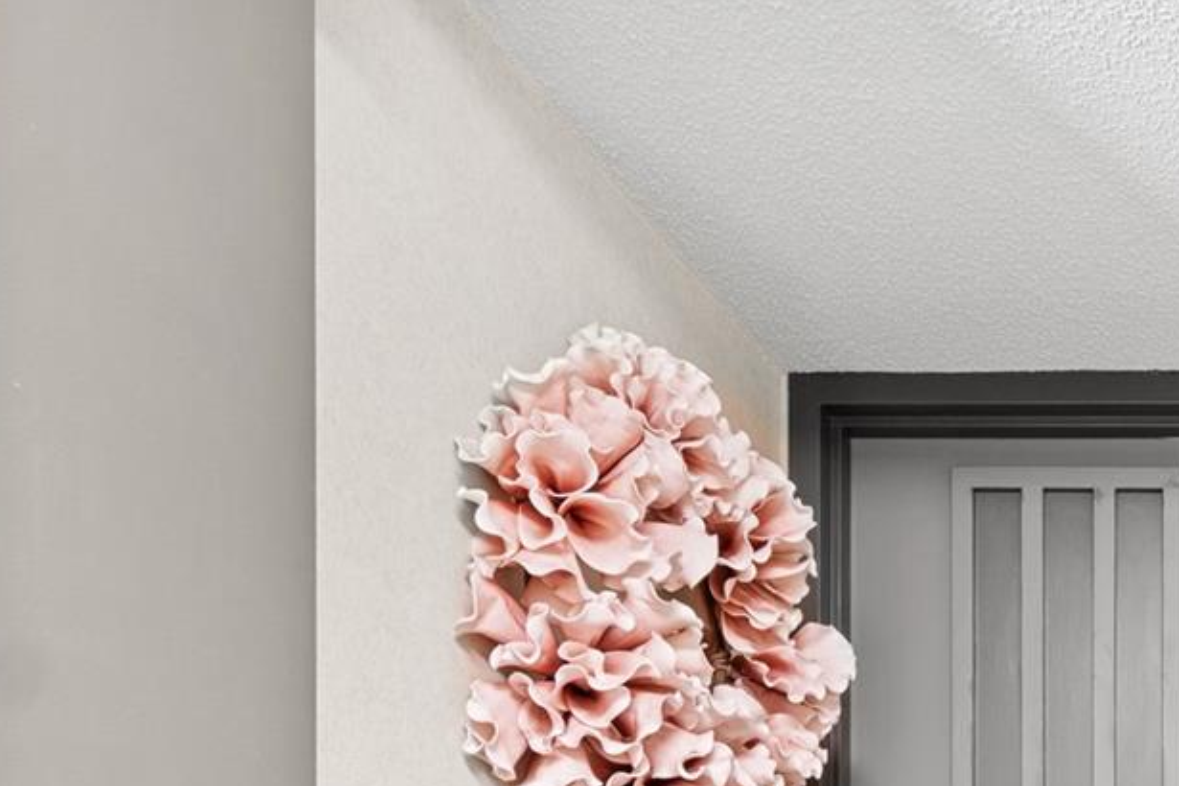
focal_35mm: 39
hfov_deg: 40.2
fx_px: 1277
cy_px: 976
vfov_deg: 28.9
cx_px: 1296
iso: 250
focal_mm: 10
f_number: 8
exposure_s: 2.5
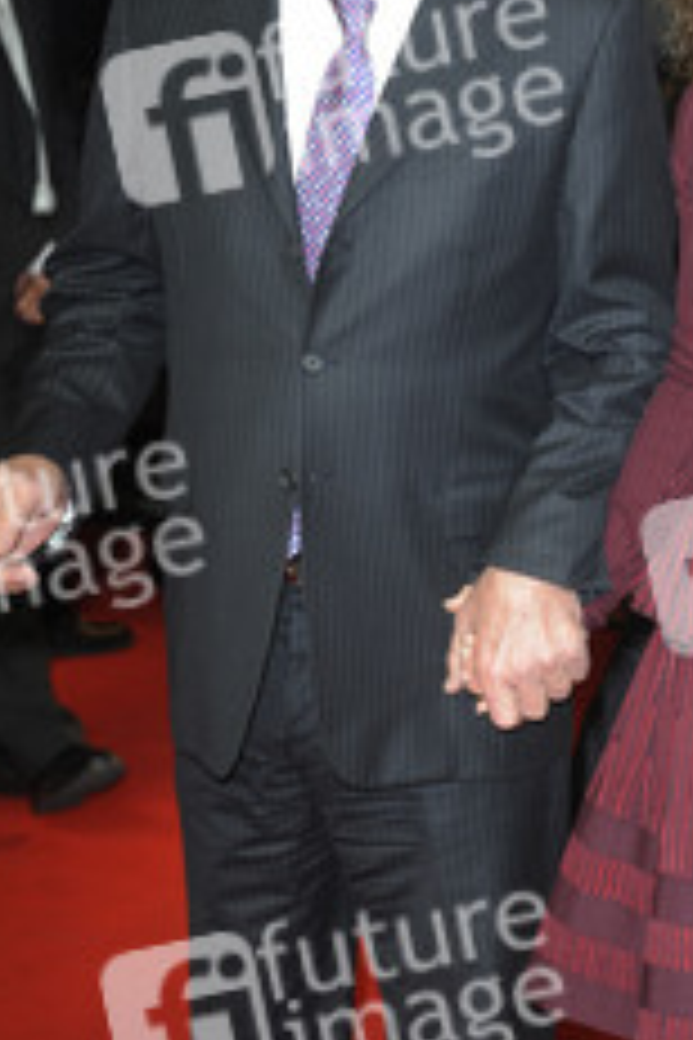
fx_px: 3494
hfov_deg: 11.3
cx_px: 466
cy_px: 324
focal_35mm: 121
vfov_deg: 16.9
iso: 800
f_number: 5.6
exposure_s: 1/125
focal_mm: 70
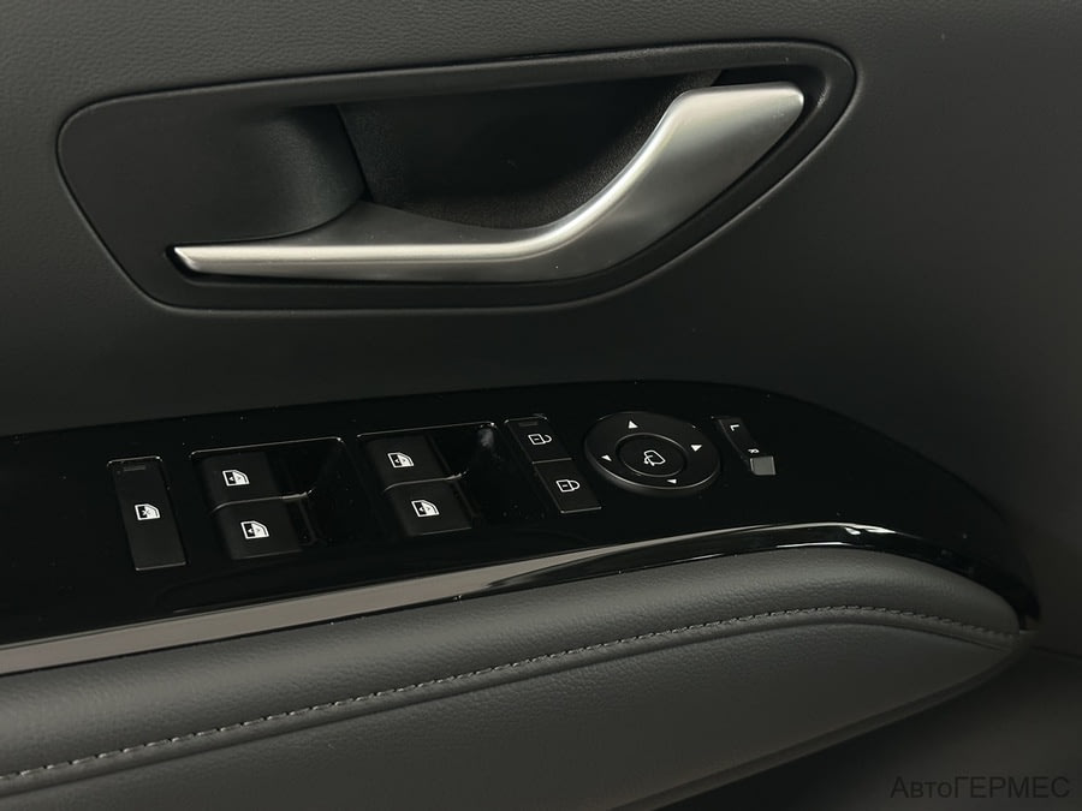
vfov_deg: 30.3
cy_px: 406
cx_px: 541
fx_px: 1500
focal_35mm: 48
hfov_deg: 39.7
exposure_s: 1/33
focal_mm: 6.86
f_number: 1.78
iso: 500
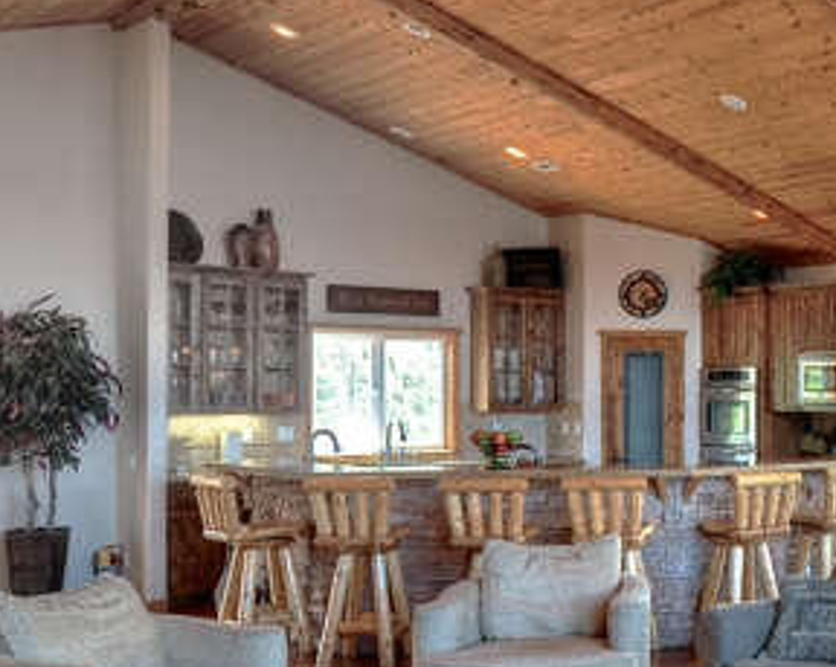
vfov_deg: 33.3
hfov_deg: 33.8
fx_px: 1113
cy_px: 400
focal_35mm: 45
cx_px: 990
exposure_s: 1/15
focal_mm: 12
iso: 200
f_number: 7.1
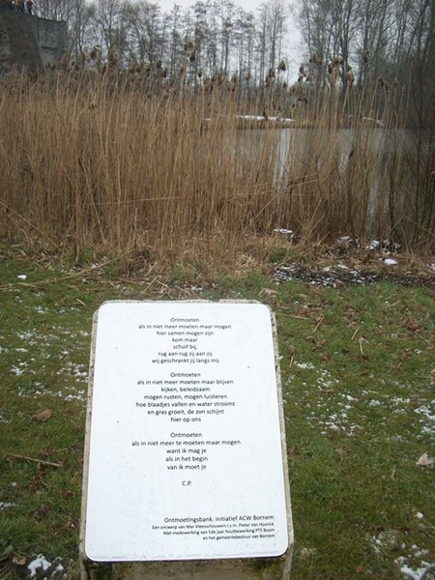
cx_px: 218
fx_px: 536
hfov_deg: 44.2
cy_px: 290
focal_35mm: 32
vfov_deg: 56.8
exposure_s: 1/60
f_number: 8.8
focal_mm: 5.7
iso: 80
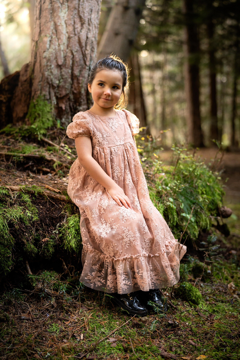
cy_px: 180
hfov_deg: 27.0
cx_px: 120
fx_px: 500
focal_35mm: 50
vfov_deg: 39.6
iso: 800
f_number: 1.8
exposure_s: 1/200
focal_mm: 50
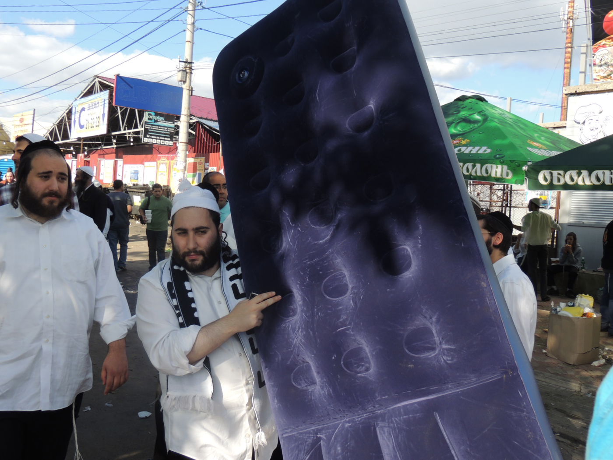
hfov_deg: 55.4
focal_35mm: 33
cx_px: 306
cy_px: 230
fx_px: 584
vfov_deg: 42.9
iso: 100
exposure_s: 1/640
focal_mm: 5.8
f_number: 3.2
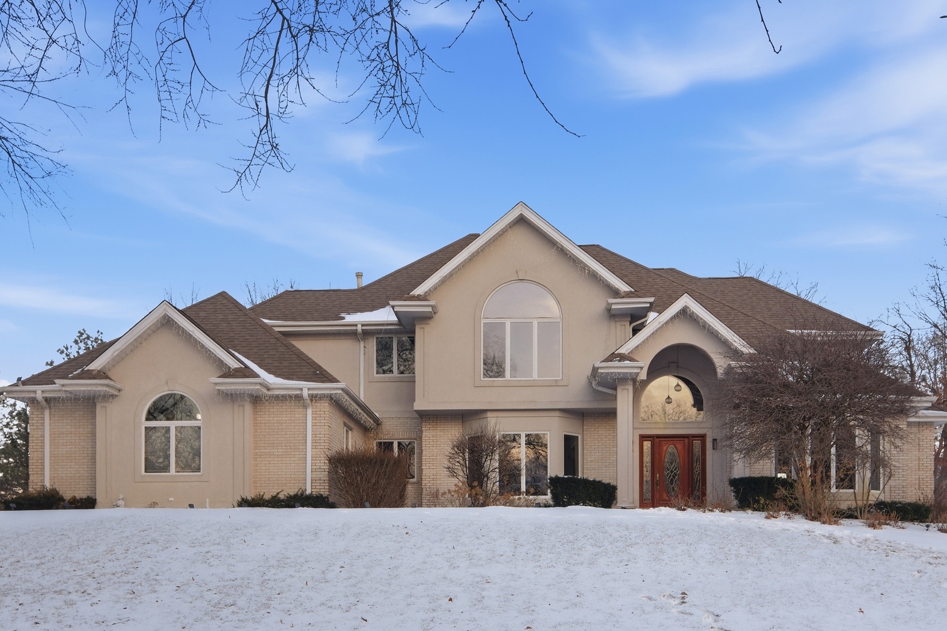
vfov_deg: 35.9
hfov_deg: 51.9
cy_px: 312
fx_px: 973
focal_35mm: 37
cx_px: 475
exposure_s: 1/7000
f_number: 6.4
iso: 800
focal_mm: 24
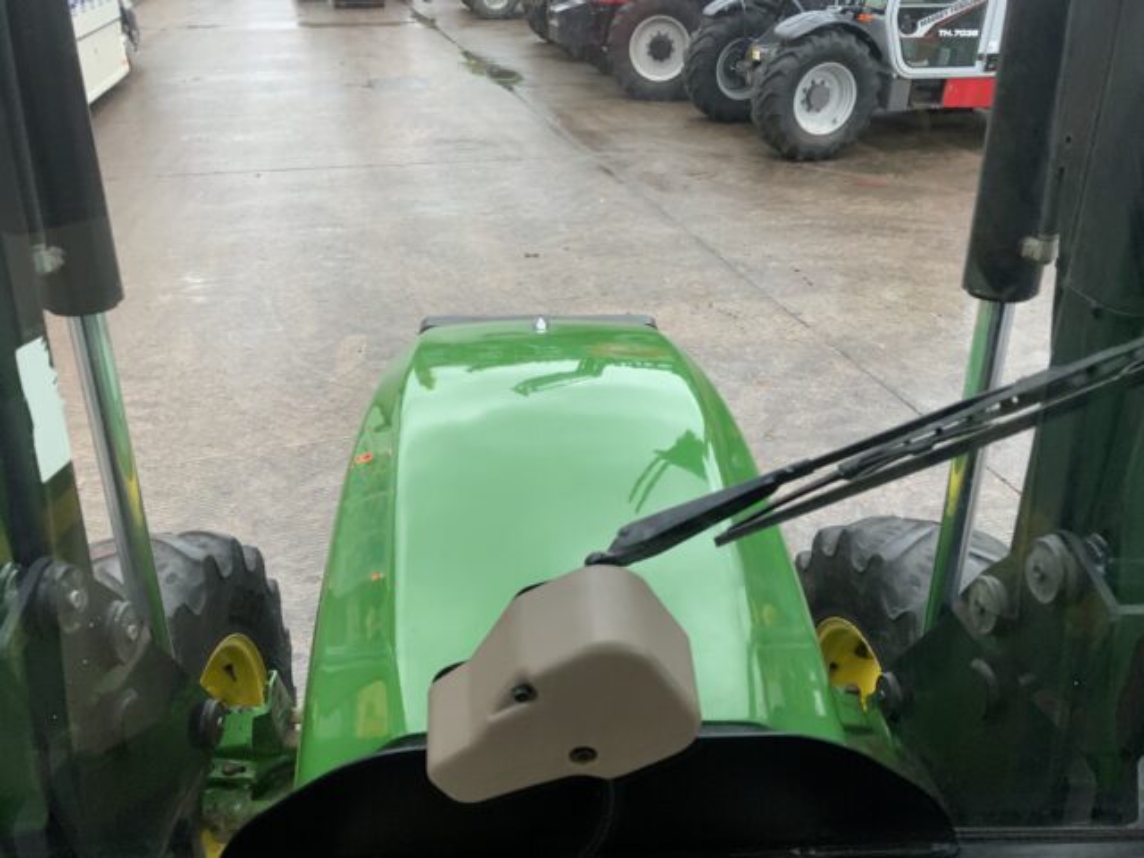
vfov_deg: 48.2
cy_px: 429
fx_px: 958
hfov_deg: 61.7
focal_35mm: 29
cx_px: 572
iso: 125
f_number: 1.8
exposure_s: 1/60
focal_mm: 3
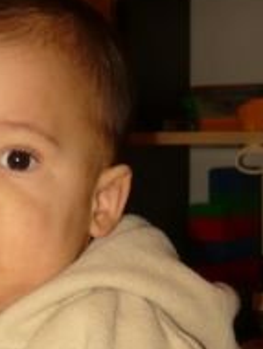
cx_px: 31
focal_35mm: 104
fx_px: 1051
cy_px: 377
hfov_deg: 14.1
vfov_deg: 18.2
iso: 100
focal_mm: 5.5
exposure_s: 1/30
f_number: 2.8
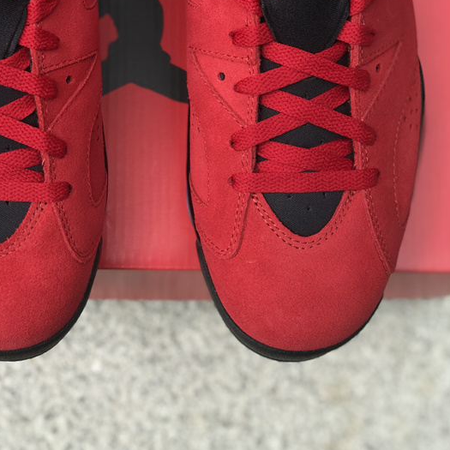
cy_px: 226
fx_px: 1044
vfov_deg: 24.3
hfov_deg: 24.2
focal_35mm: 71
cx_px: 147
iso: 20
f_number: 2.8
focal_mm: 6.6
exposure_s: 1/149
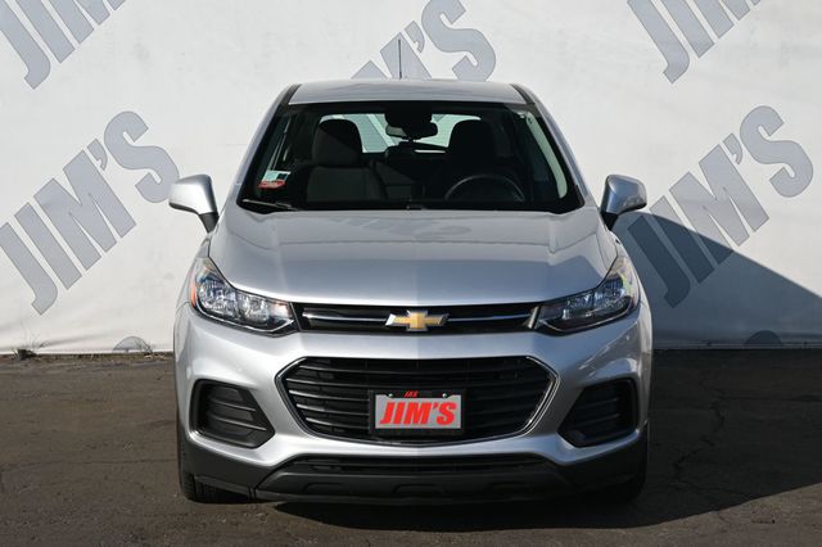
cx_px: 411
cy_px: 274
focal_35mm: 70
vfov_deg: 19.3
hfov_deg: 28.7
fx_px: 1609
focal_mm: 47
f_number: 6.3
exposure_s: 1/320
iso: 100
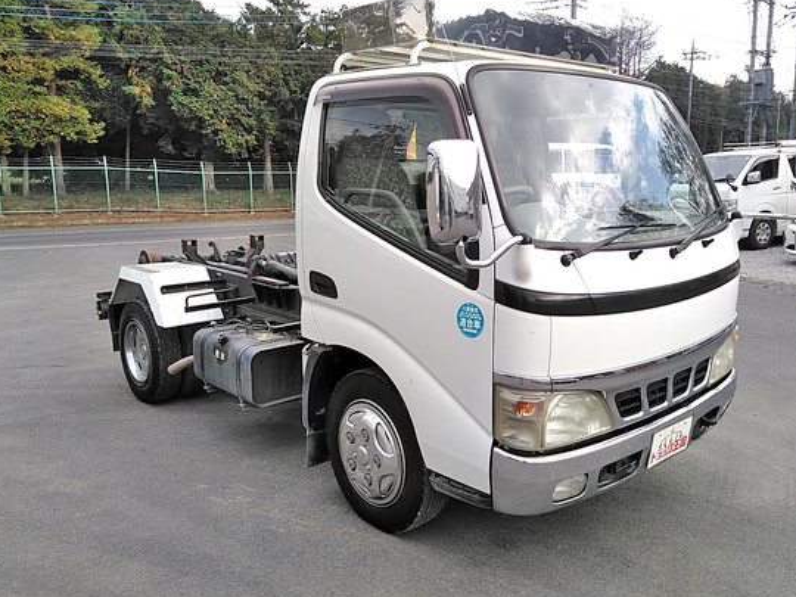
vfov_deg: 44.1
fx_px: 736
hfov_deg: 56.7
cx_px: 441
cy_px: 284
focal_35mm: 32
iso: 60
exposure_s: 1/231
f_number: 2.2
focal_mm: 3.46
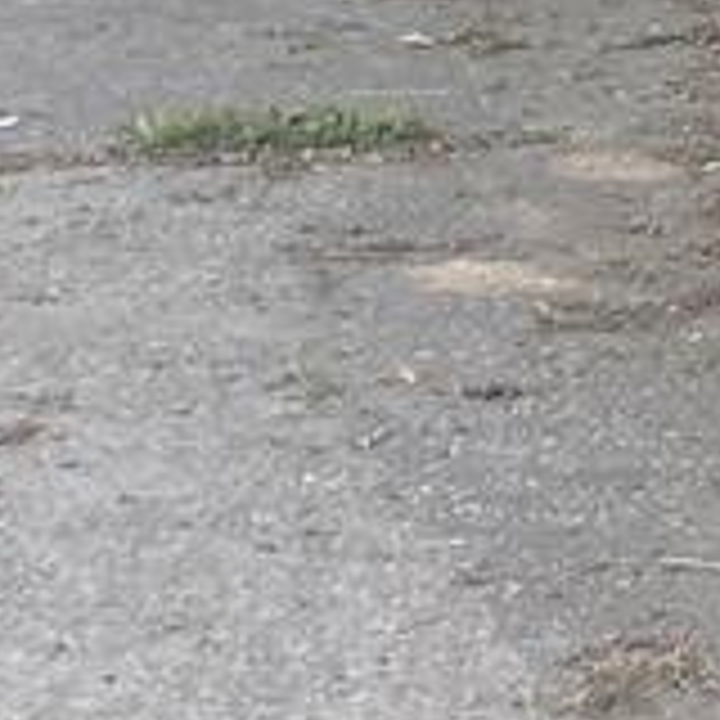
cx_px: 1746
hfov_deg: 7.1
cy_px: -1710
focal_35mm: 230
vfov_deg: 6.6
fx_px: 5412
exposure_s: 1/262
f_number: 1.8
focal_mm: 4.25
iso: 32
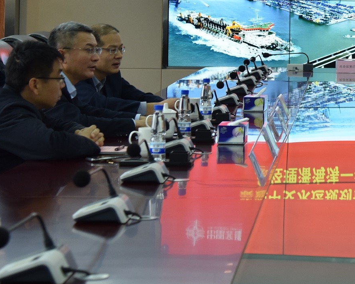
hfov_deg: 12.9
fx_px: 1544
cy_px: -13
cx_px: 381
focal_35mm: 147
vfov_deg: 10.4
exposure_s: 1/80
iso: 640
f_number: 4.5
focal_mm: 55
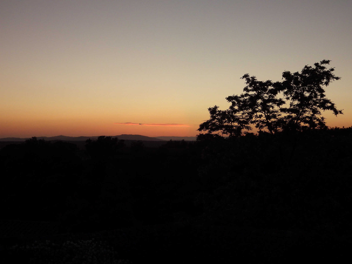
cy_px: 132
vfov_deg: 29.1
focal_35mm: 50
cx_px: 176
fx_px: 508
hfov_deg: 38.2
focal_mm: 9
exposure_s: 1/60
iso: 160
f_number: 3.8
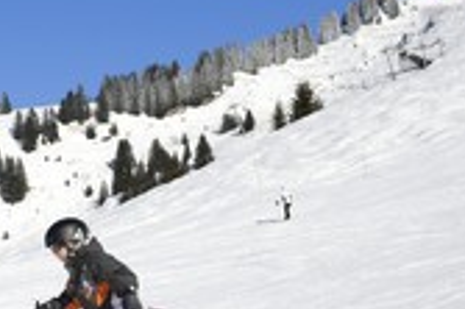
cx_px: -109
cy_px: 259
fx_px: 942
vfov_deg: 18.4
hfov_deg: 24.8
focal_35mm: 73
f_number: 10
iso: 200
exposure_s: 1/800
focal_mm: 29
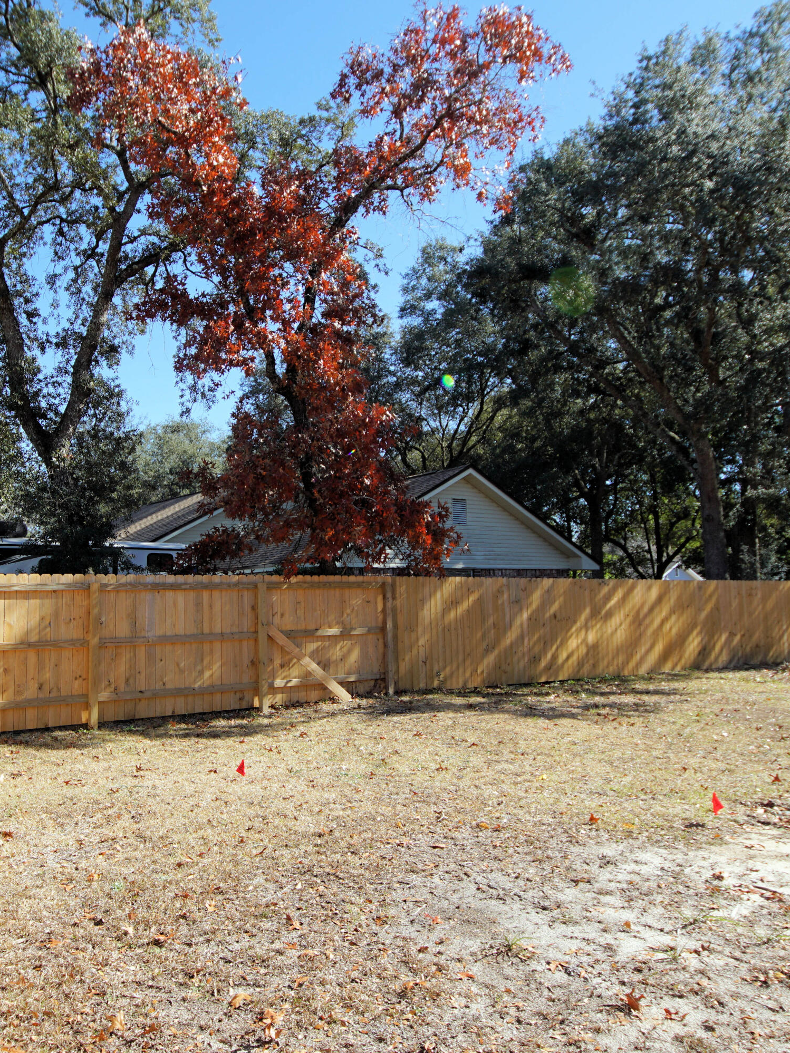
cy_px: 527
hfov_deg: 52.2
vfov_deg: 67.3
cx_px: 271
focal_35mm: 26
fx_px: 791
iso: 100
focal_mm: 12
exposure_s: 1/160
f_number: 7.1
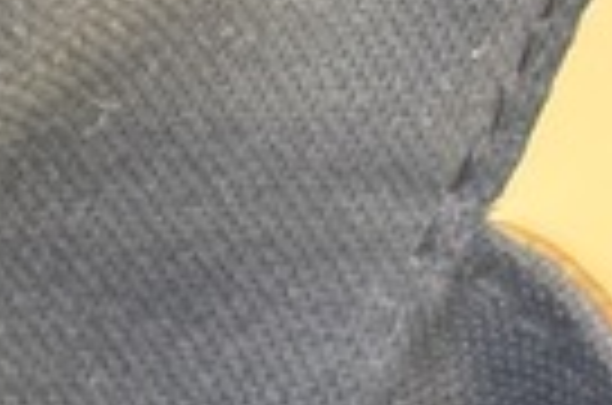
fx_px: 6292
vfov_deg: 3.6
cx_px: -1260
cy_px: 1125
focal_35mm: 371
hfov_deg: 5.2
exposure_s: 1/27
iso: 500
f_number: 1.78
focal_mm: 6.76
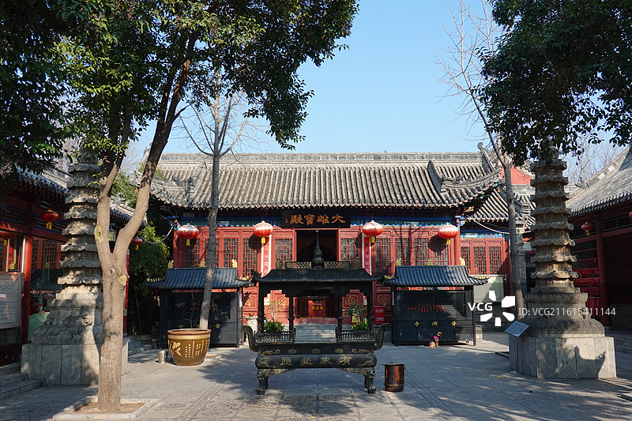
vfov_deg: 41.1
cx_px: 316
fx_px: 562
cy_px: 210
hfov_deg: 58.7
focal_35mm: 32
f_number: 5.6
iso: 125
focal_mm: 12.01
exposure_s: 1/320
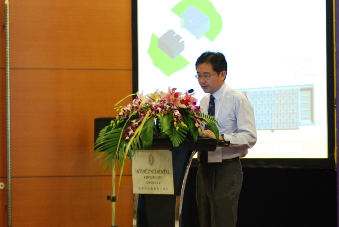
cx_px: 170
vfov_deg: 9.2
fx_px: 1414
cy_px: 114
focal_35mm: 150
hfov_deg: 13.7
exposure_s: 1/25
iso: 640
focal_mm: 100
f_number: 2.8
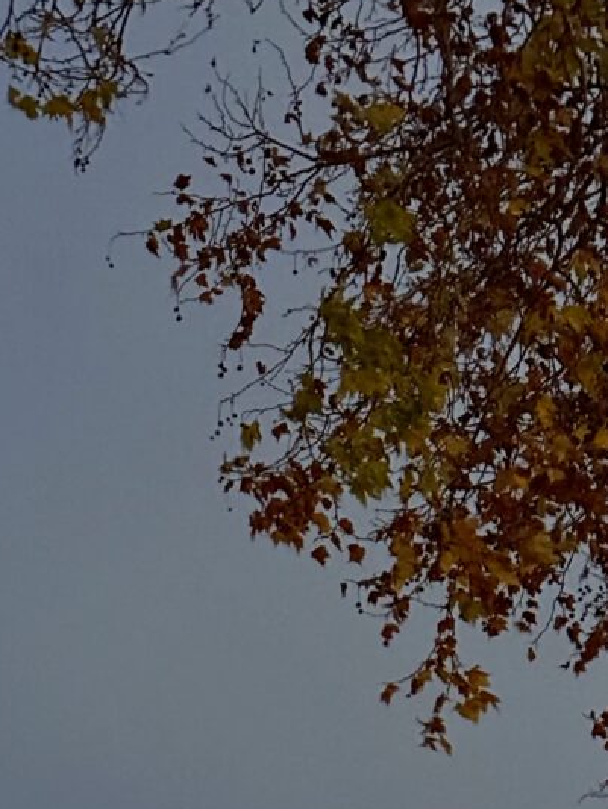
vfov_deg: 13.7
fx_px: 3229
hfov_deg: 10.7
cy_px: 1070
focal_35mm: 138
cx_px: 11
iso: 1000
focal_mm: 6.76
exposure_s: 1/20
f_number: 1.78
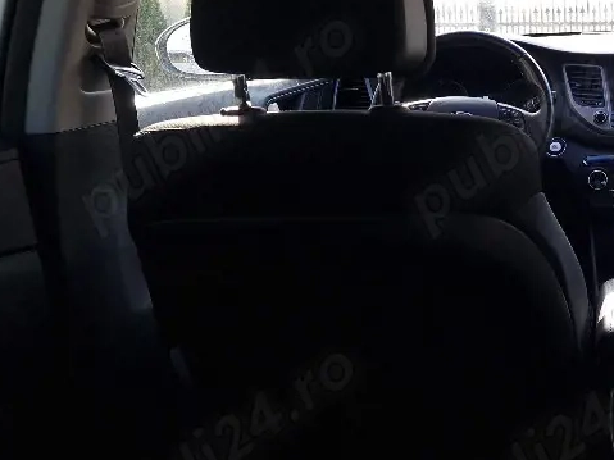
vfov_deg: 29.9
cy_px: 131
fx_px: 851
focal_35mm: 48
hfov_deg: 35.4
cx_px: 633
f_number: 1.8
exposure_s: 1/139
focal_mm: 5.4
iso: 50
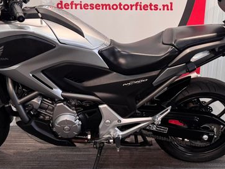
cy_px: 66
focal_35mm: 43
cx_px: 118
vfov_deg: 33.5
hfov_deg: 43.8
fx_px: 280
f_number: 1.78
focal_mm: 6.76
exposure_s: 1/50
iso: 250
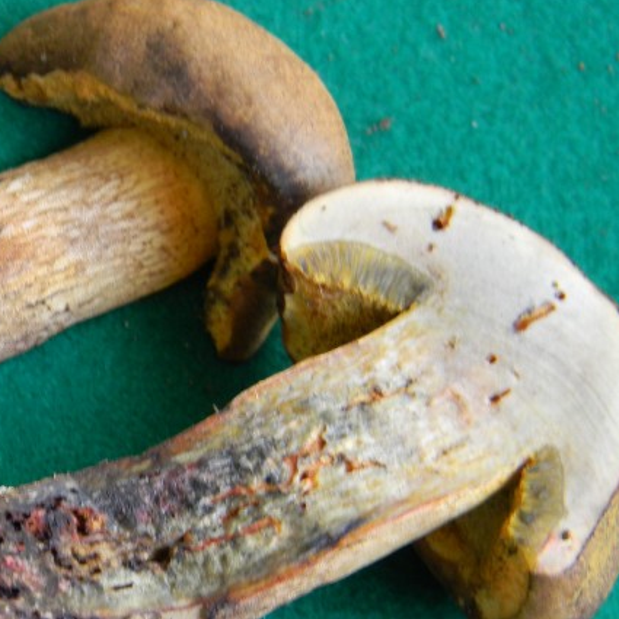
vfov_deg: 12.6
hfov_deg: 12.6
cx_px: 95
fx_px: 2792
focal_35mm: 138
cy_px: 382
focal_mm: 15.1
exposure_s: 1/30
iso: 152
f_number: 4.5
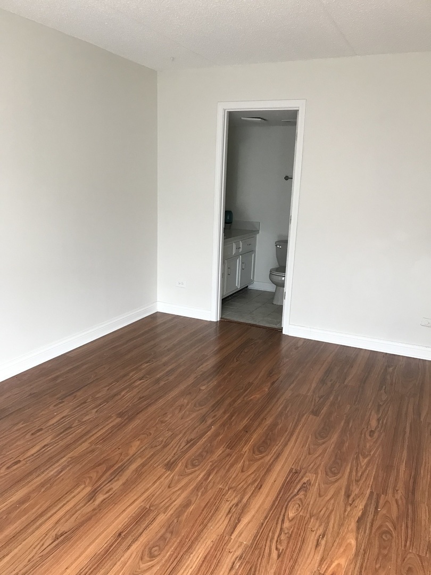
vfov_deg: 63.4
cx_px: 216
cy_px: 288
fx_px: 465
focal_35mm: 28
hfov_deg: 49.7
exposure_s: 1/30
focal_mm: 3.99
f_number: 1.8
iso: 32
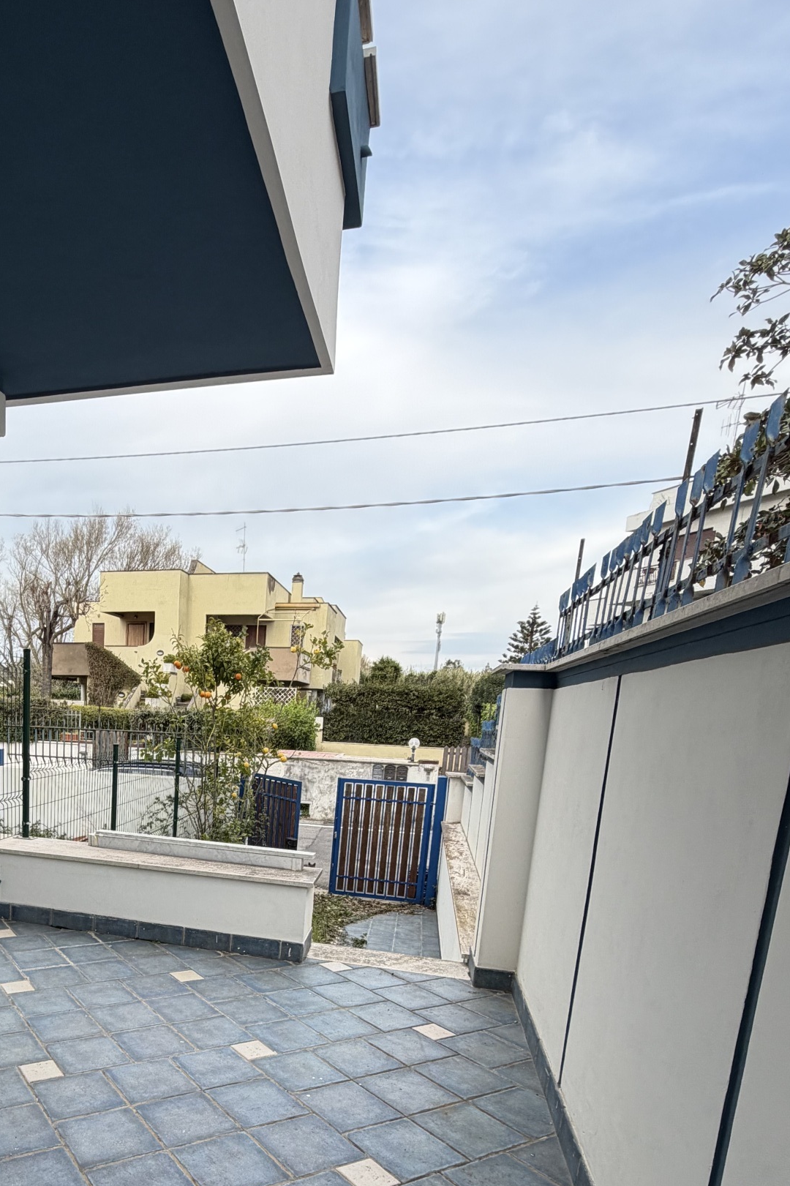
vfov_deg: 72.1
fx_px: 757
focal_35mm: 23
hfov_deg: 51.7
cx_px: 161
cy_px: 853
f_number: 2.2
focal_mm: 2.22
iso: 40
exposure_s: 1/502
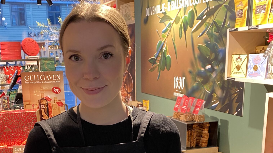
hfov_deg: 42.7
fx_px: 347
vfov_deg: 24.1
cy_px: 143
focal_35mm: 48
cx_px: 109
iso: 160
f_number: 1.8
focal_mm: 4.25
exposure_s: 1/50
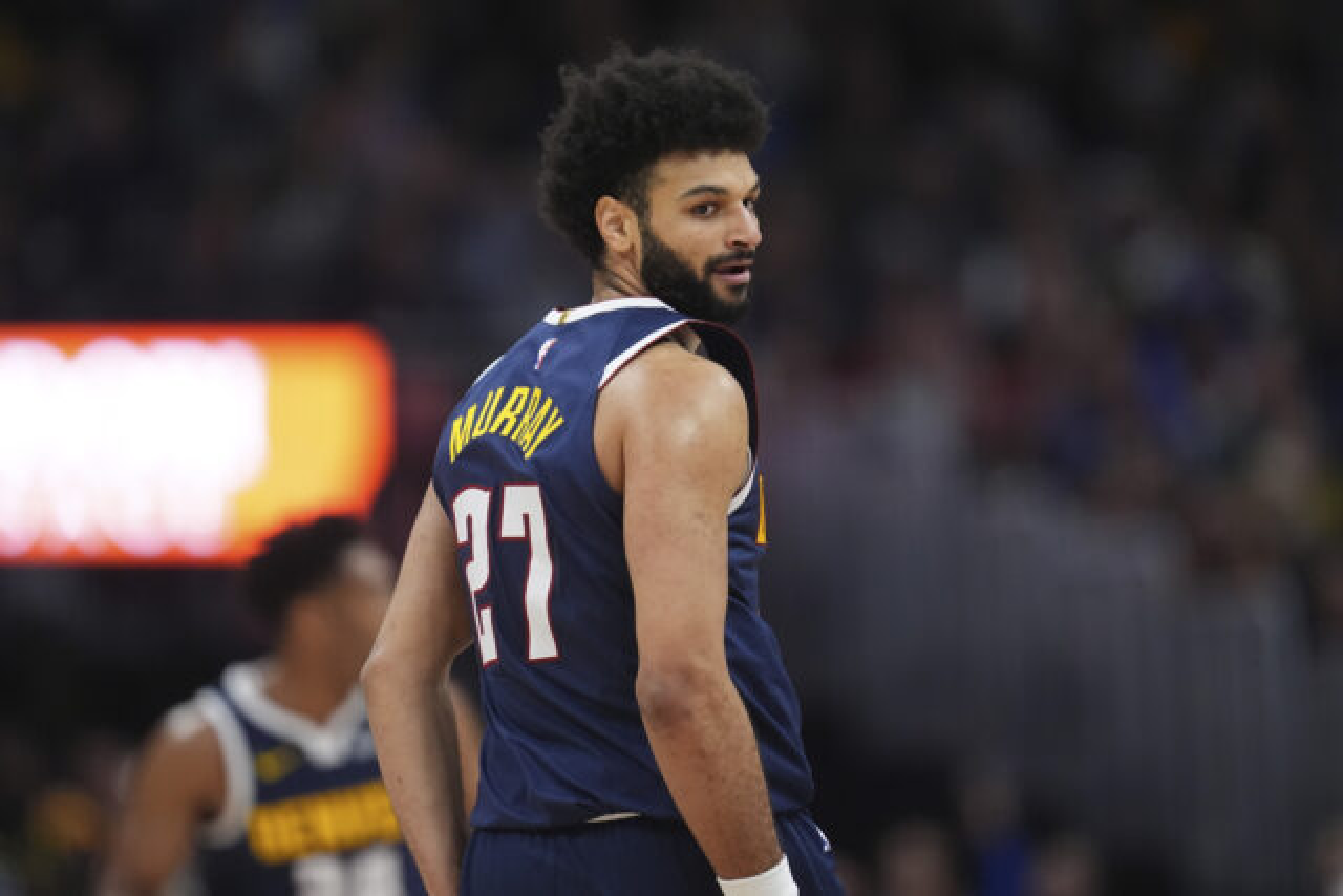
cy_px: 448
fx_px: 14925
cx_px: 672
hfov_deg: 5.2
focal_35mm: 400
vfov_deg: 3.4
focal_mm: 400
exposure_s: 1/2000
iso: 5000
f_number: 3.2
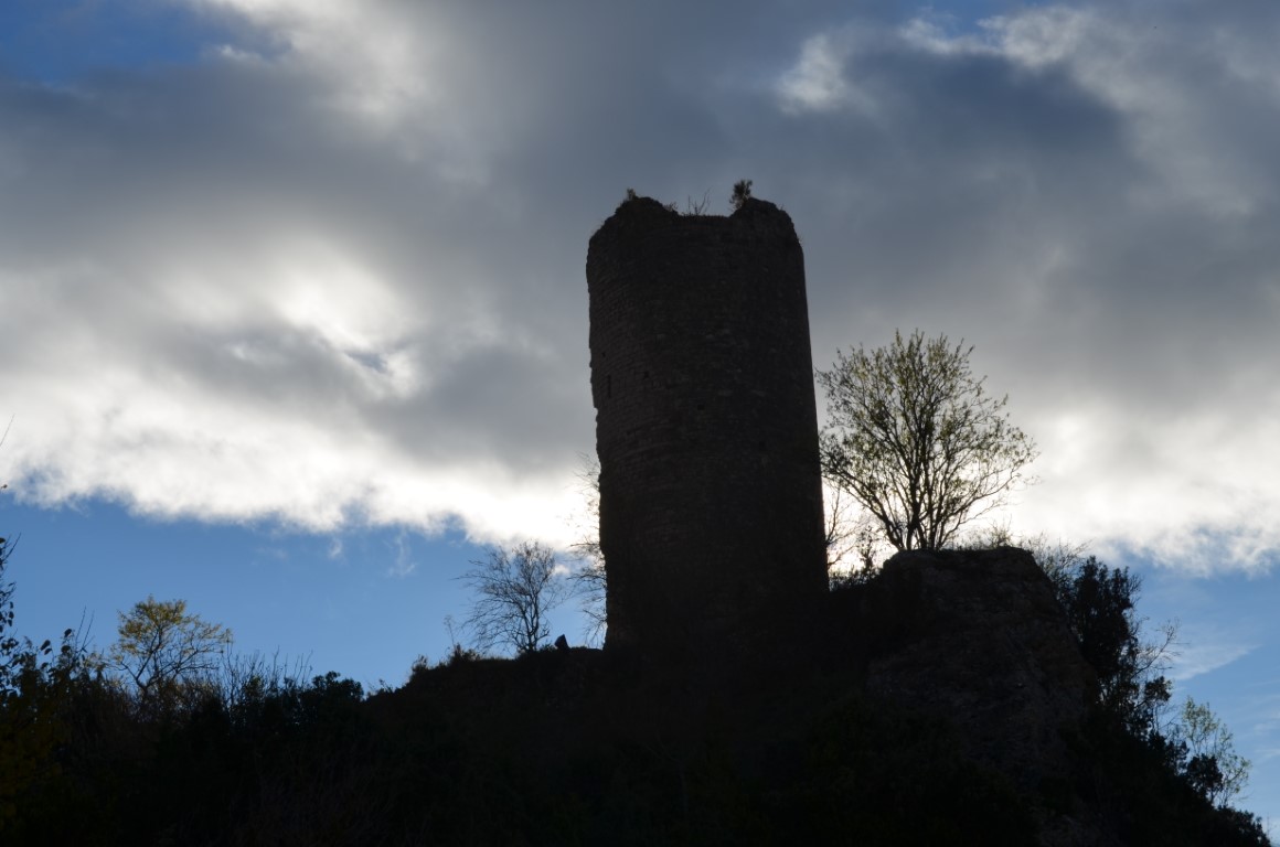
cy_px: 424
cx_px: 640
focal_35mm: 57
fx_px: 2022
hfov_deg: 35.1
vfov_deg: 23.7
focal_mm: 38
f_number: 9
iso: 100
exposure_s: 1/320
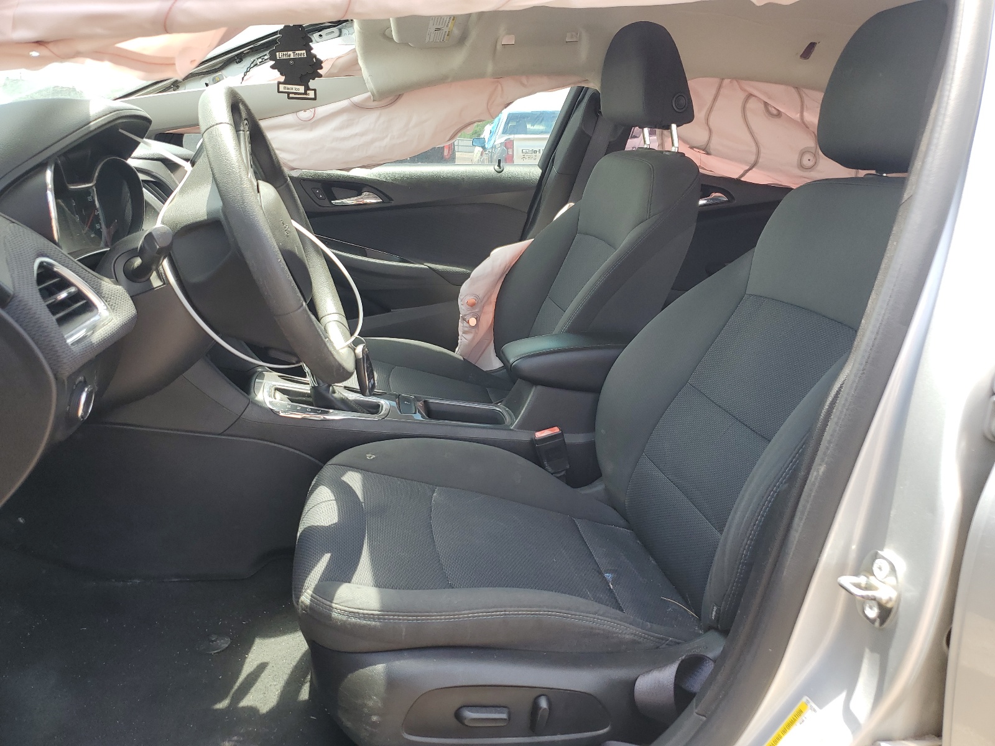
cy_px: 373
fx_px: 747
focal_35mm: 26
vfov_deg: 53.1
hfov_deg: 67.3
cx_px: 498
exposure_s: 1/333
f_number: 1.5
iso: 50
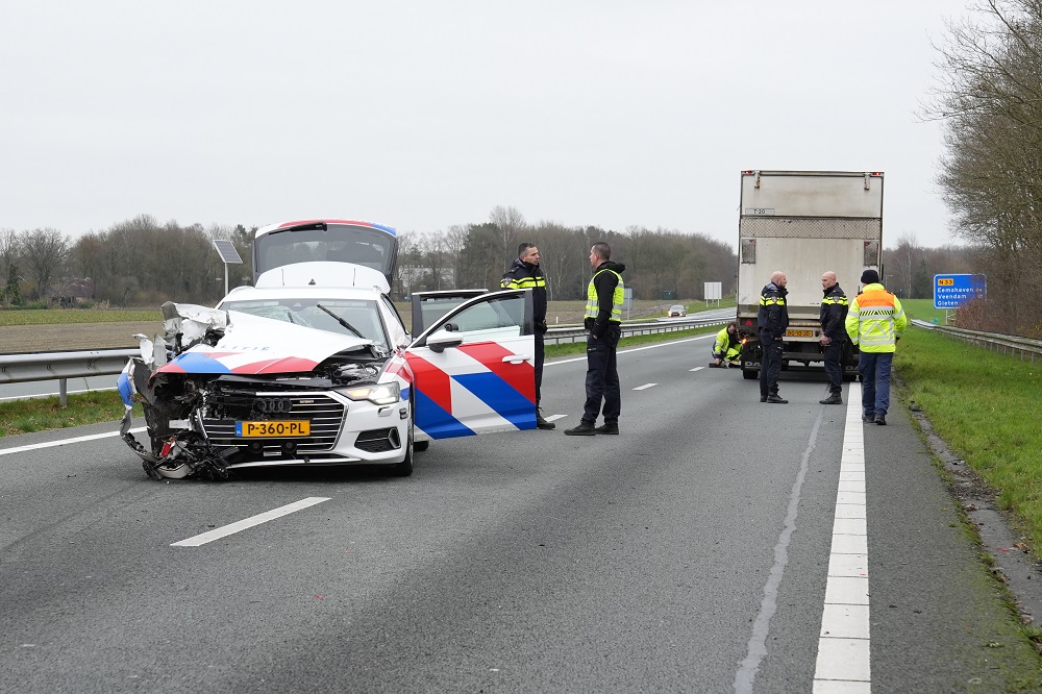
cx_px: 521
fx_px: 2257
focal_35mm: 78
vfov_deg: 17.5
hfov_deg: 26.0
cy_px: 347
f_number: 5.6
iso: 800
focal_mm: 52
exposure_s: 1/160
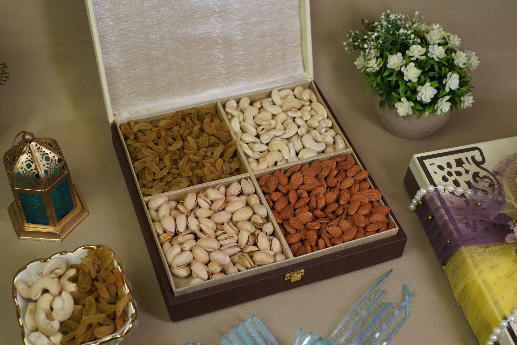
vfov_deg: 27.0
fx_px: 718
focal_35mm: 50
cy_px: 172
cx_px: 258
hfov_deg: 39.6
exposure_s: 1/160
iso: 1600
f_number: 5
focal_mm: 50
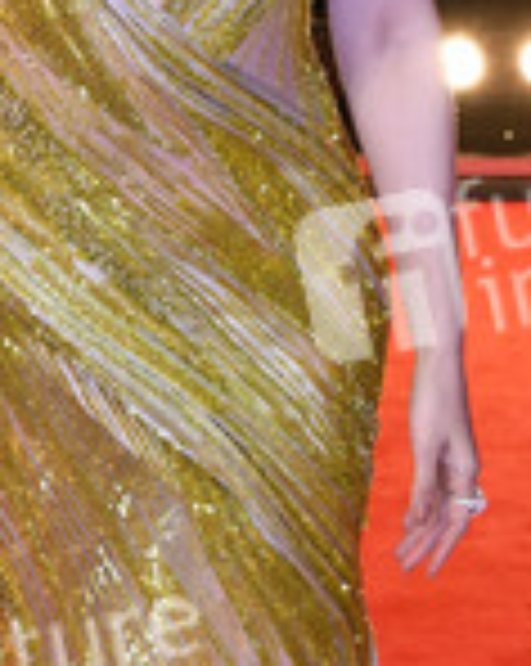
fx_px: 2795
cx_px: 117
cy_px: 32
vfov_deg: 13.4
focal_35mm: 142
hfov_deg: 10.8
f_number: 5
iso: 1250
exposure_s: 1/200
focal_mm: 56
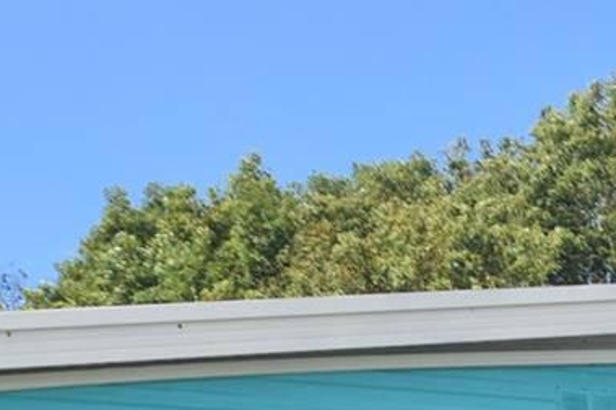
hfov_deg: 10.8
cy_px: 735
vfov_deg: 7.0
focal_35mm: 190
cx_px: 515
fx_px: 3248
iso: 200
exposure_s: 1/400
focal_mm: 30
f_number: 10
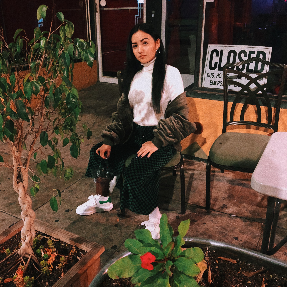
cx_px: 141
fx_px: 319
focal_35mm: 34
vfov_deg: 48.4
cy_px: 135
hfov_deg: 48.4
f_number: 1.8
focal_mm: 3.99
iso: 250
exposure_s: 1/4
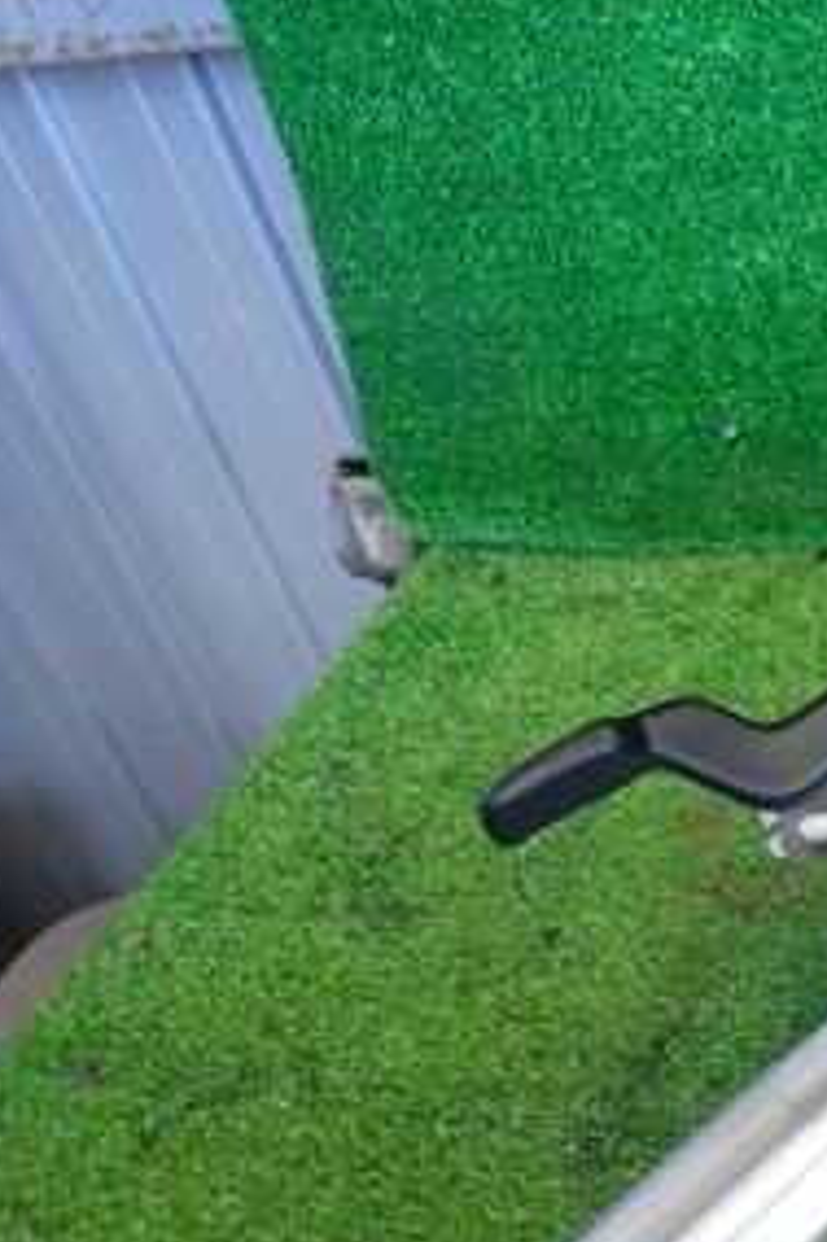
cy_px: 792
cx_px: 1278
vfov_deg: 36.0
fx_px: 1897
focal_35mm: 55
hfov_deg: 20.6
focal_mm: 4.5
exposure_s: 1/50
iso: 200
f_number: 2
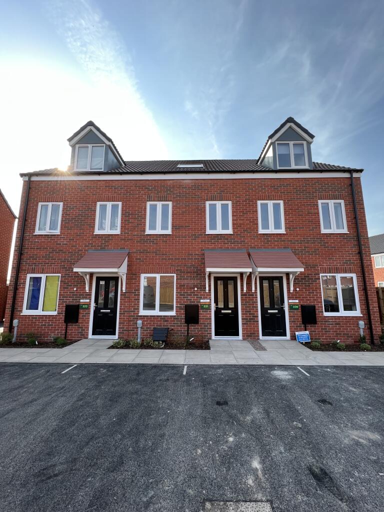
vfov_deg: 106.2
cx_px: 192
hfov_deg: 89.9
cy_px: 256
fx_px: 192
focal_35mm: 13
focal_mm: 1.57
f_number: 1.8
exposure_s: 1/413
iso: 32
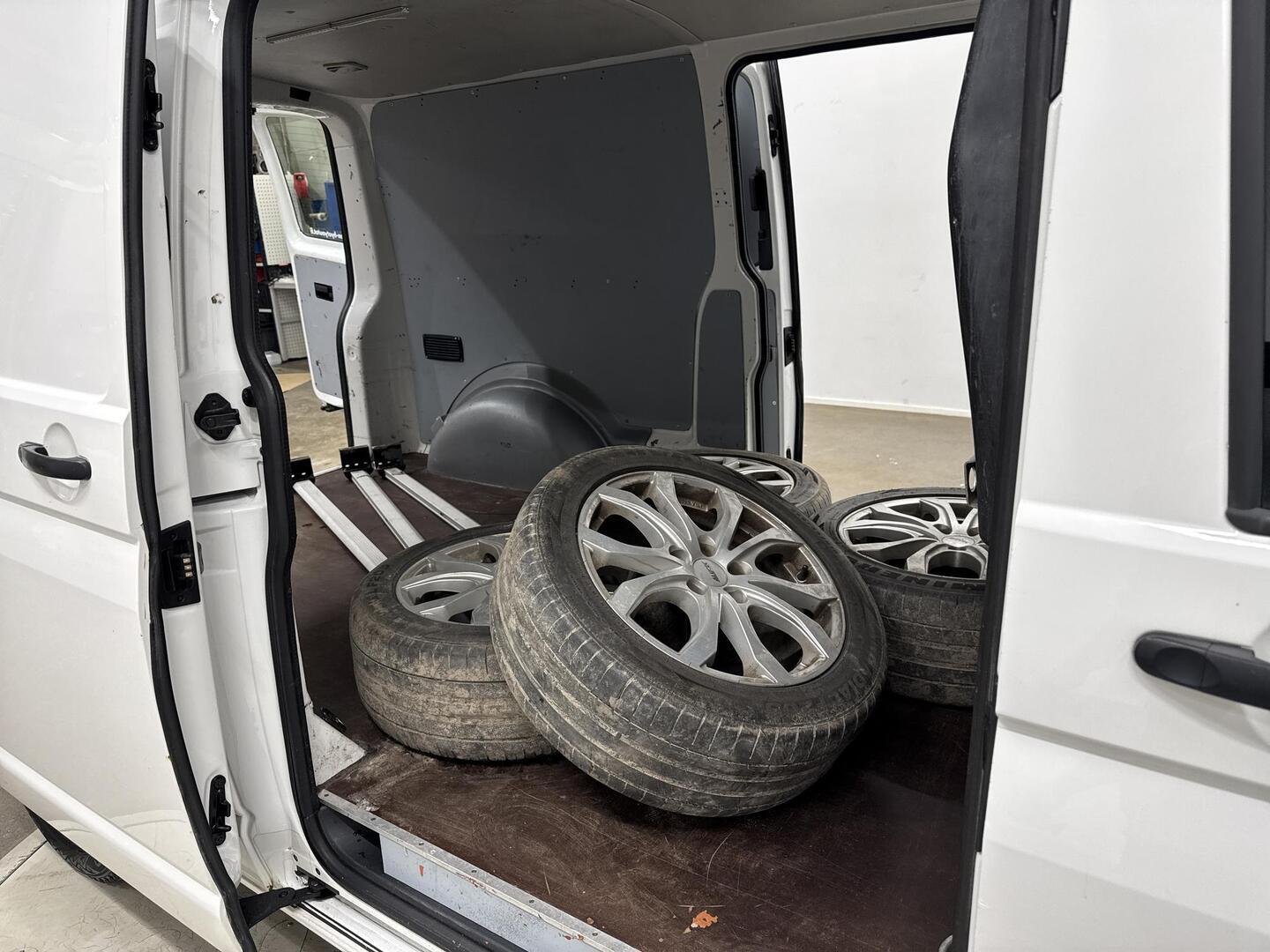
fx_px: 881
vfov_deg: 56.8
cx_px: 635
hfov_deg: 71.6
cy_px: 476
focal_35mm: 24
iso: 125
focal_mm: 6.76
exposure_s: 1/100
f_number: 1.78
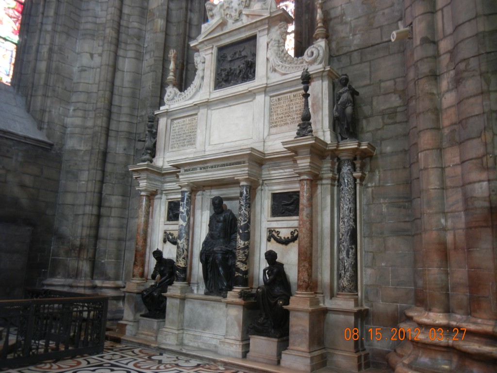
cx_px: 248
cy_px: 186
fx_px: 431
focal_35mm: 30
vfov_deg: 46.8
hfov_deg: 60.0
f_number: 3.5
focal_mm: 5.4
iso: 200
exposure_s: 1/1.4
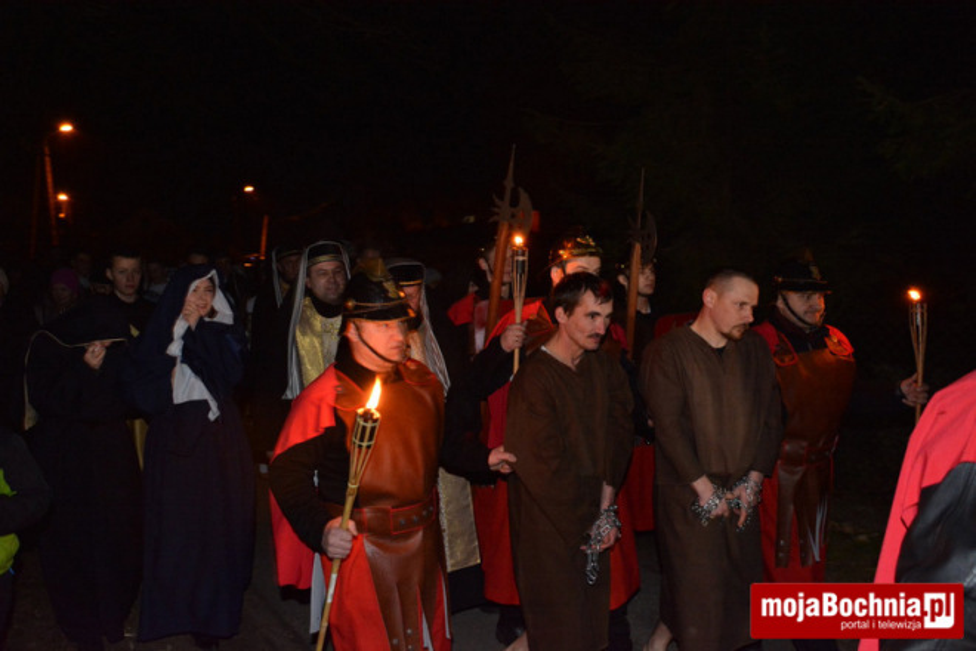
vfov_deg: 41.7
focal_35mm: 32
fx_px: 854
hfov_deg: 59.5
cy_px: 326
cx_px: 488
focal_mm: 21
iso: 1600
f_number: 3.5
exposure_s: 1/30
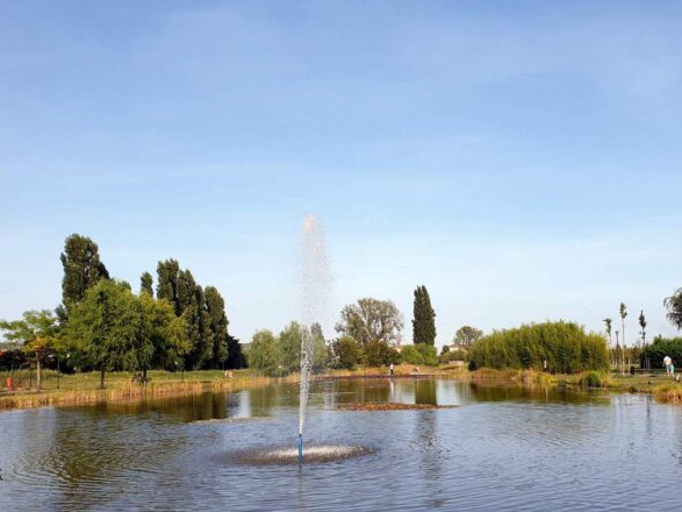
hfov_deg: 53.8
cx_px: 388
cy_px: 305
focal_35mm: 34
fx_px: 670
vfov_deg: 41.6
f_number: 2.4
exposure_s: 1/1205
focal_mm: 4.3
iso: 50
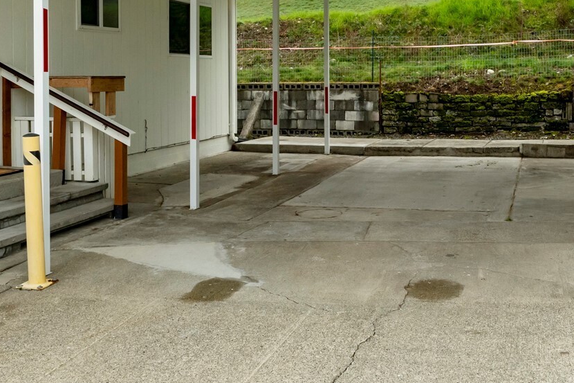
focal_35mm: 48
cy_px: 98
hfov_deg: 41.2
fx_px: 757
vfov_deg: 28.0
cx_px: 366
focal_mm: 15.5
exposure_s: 1/125
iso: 800
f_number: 8
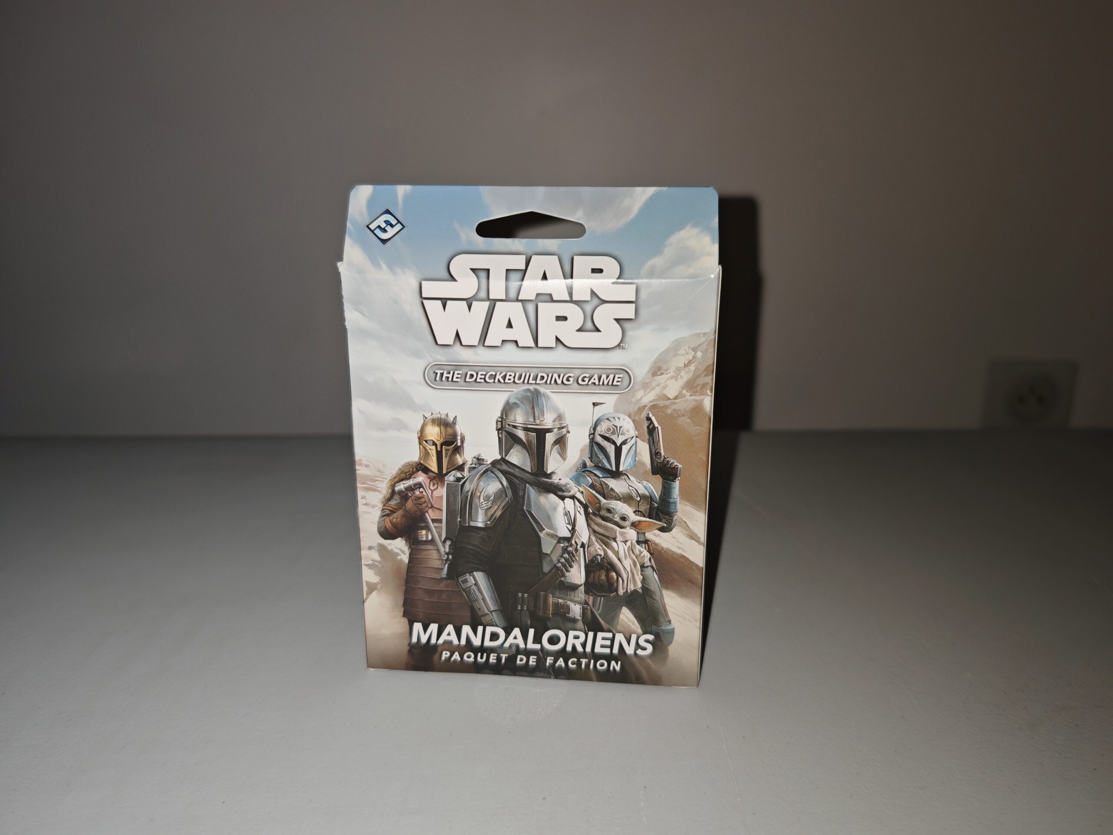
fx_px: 868
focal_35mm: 27
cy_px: 418
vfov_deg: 51.4
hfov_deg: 65.3
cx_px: 556
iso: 250
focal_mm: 6.83
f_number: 1.4
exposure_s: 1/50
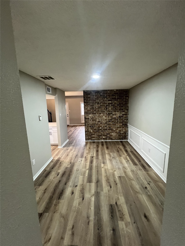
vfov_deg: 106.2
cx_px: 92
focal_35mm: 13
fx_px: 93
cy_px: 123
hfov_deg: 89.9
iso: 640
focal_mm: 1.57
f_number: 1.8
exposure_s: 1/60
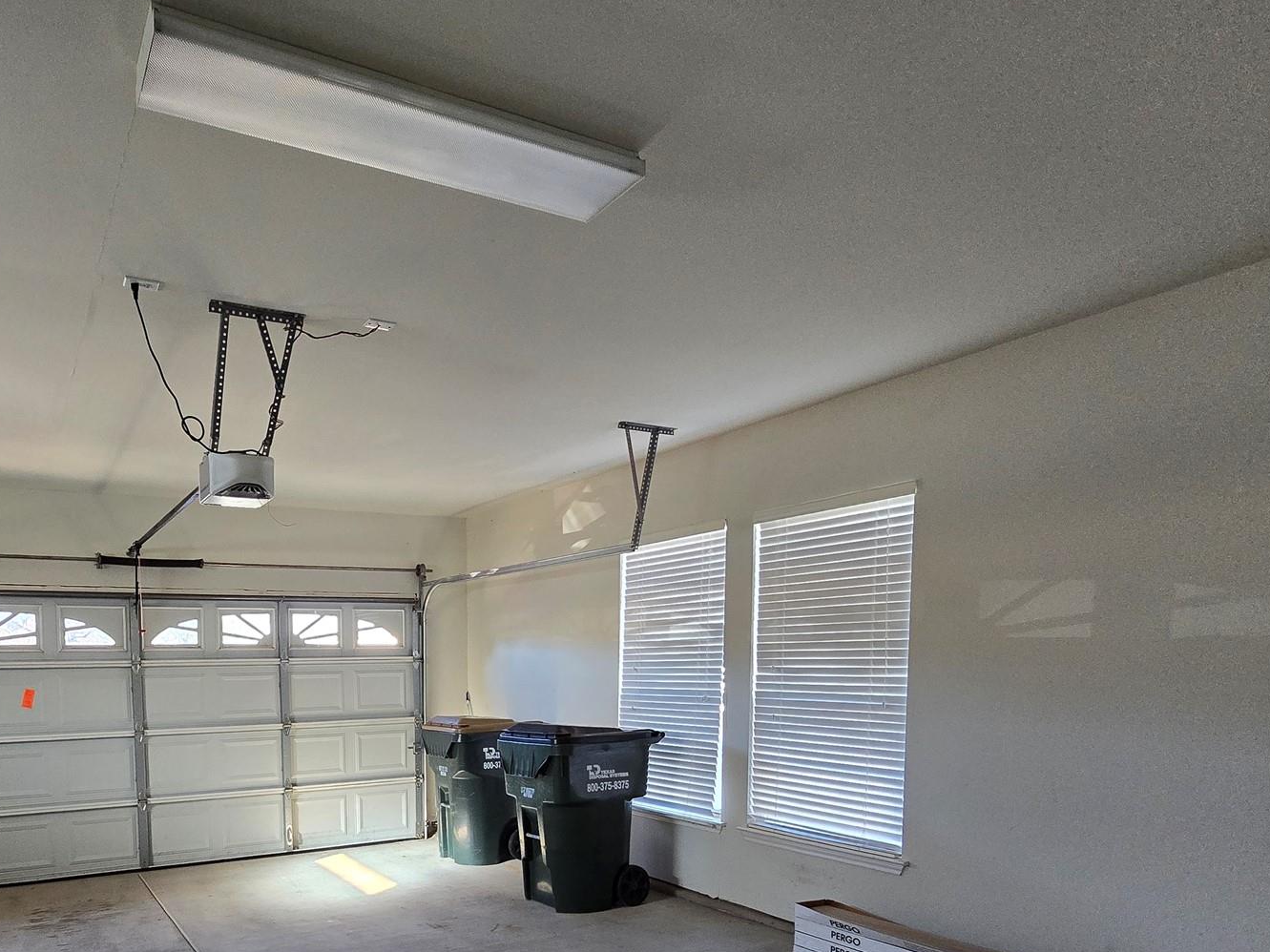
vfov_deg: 62.1
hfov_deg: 77.5
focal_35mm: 20
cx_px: 367
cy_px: 717
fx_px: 734
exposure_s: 1/100
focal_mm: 2.2
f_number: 2.2
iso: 320
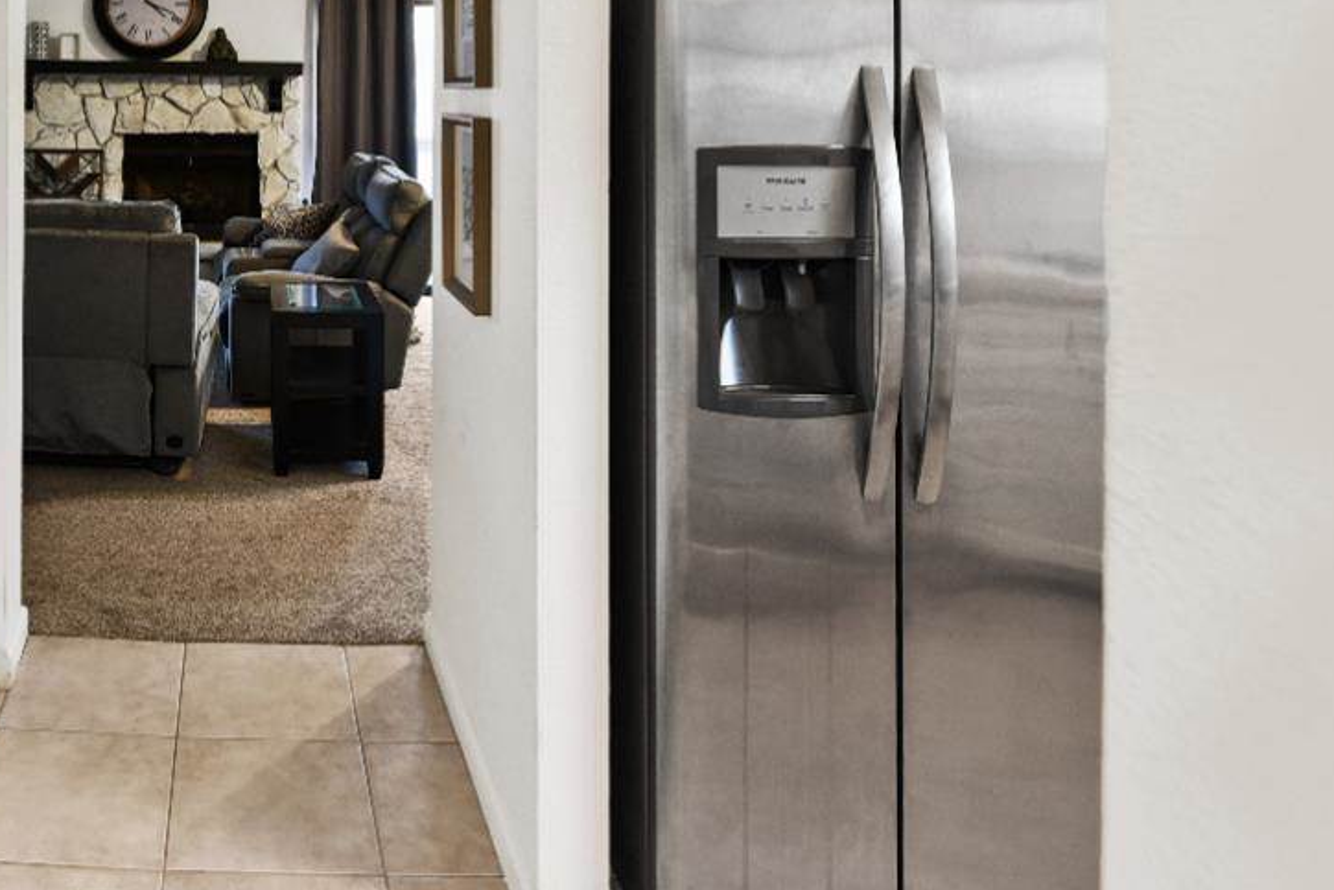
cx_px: 208
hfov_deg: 57.3
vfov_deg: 41.7
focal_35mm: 29
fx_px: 1075
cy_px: 105
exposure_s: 1/60
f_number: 4
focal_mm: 14
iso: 720
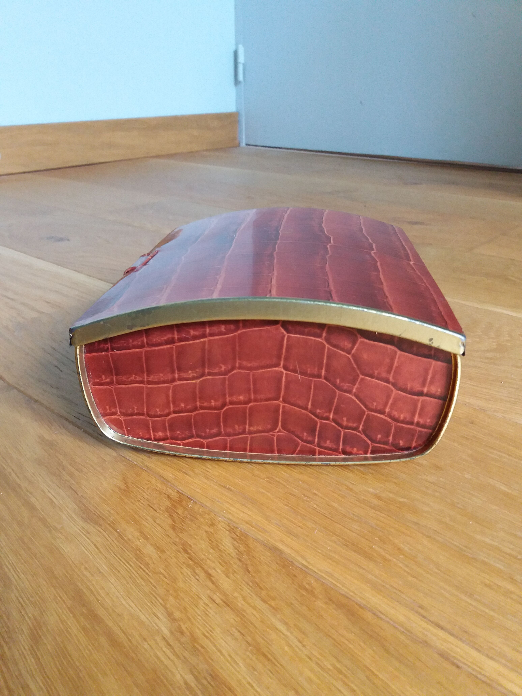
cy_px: 348
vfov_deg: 63.4
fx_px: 563
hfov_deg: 49.7
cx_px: 261
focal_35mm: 28
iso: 200
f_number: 1.9
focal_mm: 3.7
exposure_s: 1/17
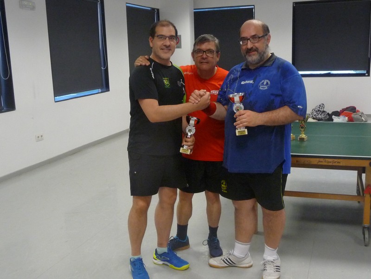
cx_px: 186
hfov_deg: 43.9
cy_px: 140
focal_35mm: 43
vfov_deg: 33.6
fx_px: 461
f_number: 3.5
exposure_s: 1/30
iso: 400
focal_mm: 5.3
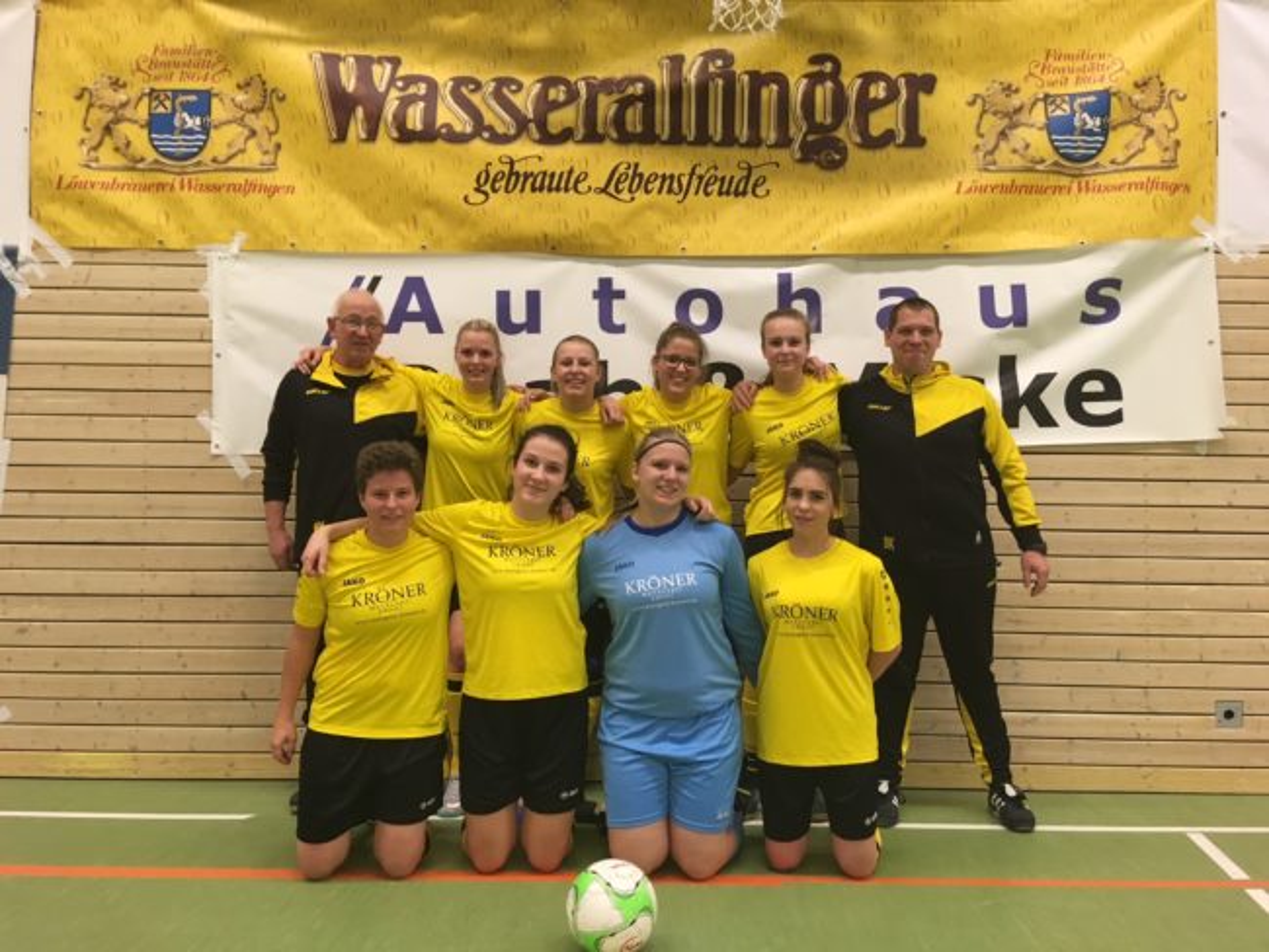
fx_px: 1064
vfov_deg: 48.3
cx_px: 634
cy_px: 476
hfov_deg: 61.6
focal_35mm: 29
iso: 125
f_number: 2.2
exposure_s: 1/33
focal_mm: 4.15
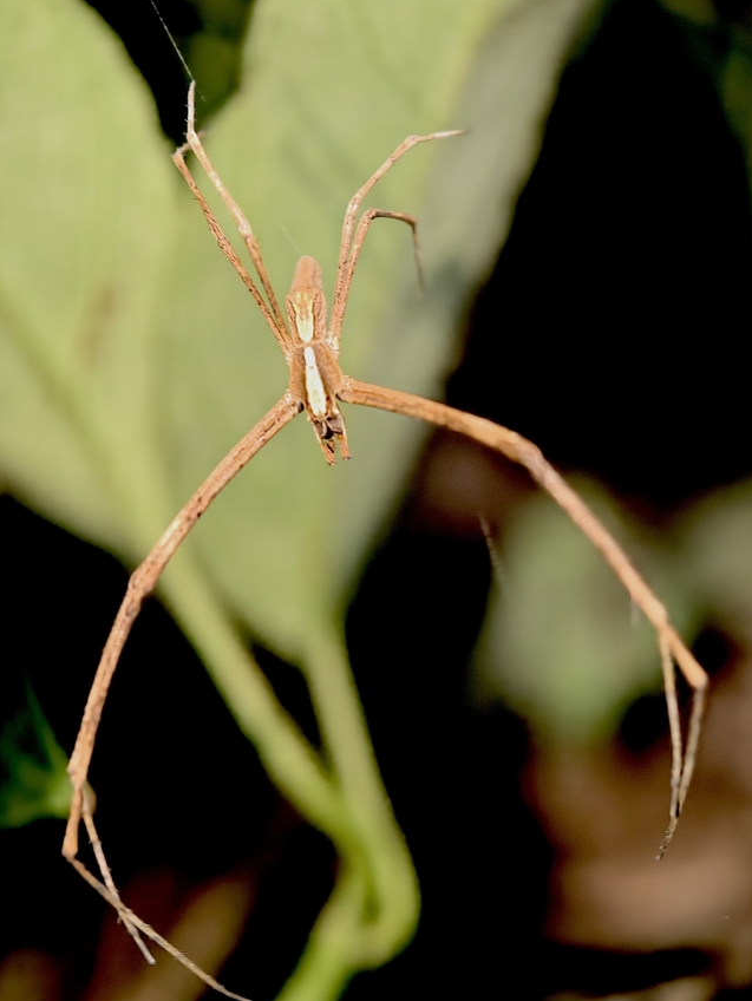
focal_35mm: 97
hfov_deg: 15.3
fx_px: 2807
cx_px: 382
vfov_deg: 20.2
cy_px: 499
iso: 1250
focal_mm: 15
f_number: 2.1
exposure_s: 1/99.9
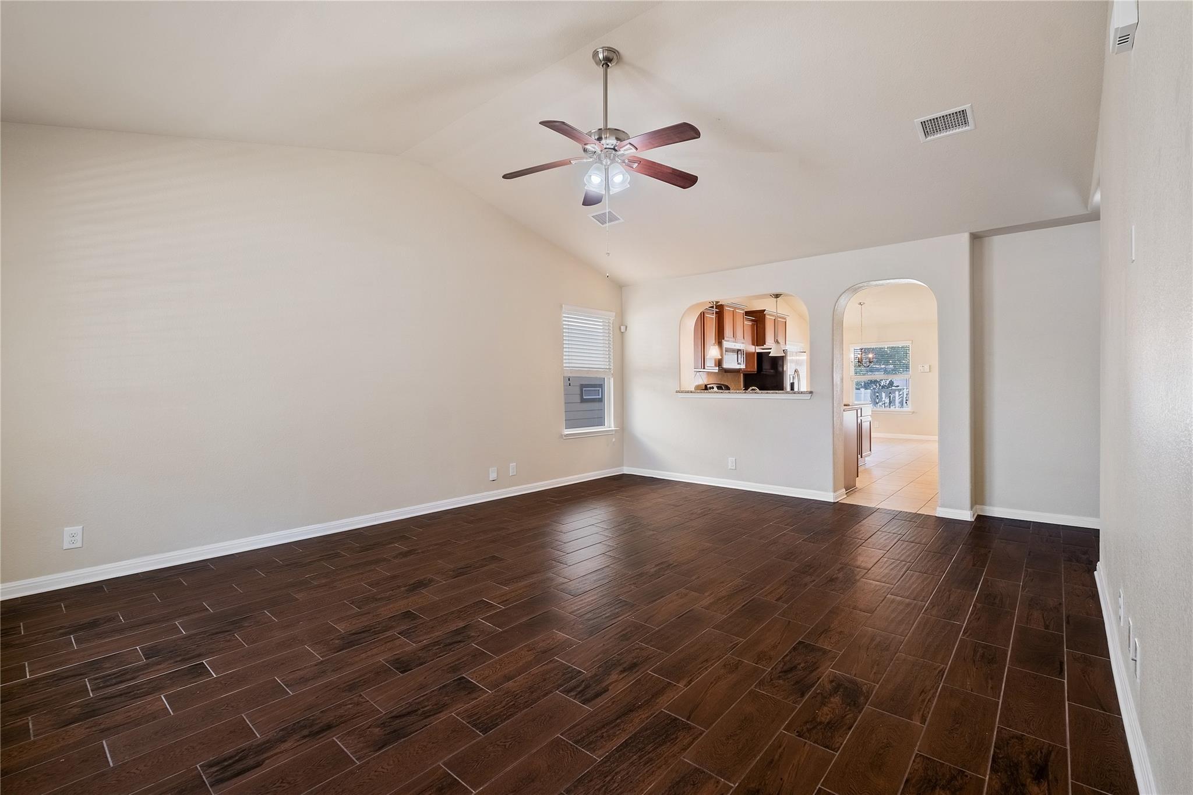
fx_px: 497
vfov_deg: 77.3
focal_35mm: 15
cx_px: 596
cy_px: 398
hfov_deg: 100.4
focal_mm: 10
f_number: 8
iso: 160
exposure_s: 1/125
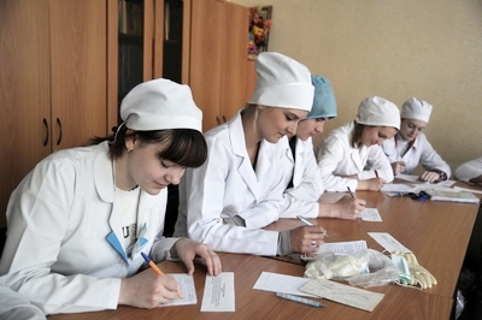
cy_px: 160
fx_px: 843
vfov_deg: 21.5
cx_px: 241
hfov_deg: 31.9
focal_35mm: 63
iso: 320
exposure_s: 1/100
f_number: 2.8
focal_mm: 42
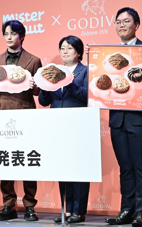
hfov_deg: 9.2
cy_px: 114
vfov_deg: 14.7
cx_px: 28
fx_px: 878
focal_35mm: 142
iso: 6400
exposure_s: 1/250
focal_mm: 92
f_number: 11
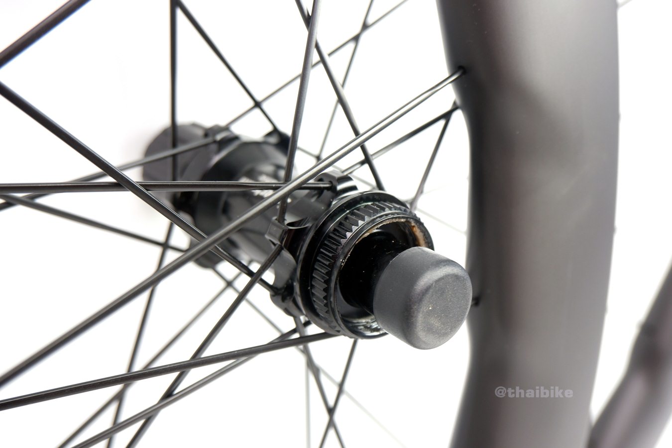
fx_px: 672
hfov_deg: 53.1
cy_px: 224
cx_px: 336
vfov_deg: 36.9
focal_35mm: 36
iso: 320
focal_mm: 24.9
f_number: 4.4
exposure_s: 1/38
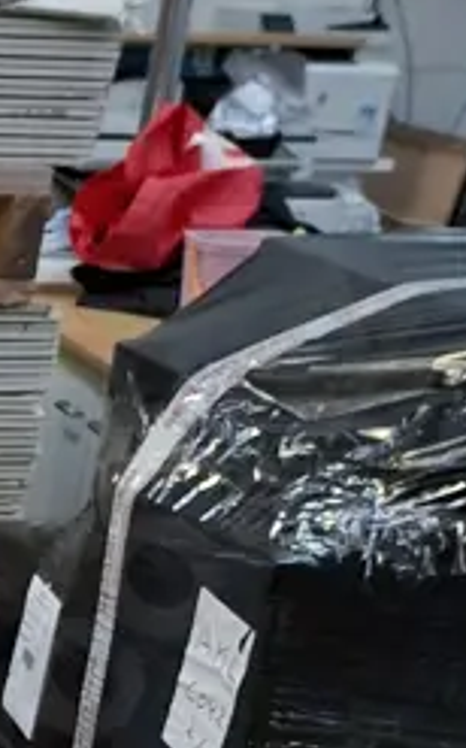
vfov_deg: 15.8
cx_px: -554
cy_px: 1526
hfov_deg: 11.3
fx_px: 2056
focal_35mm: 101
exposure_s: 1/50
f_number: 1.8
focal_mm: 5.54
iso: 200
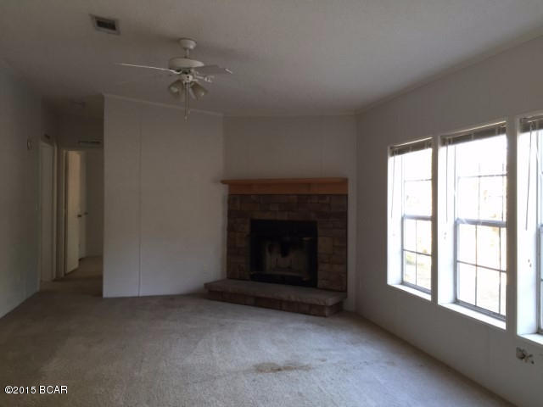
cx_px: 272
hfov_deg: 61.7
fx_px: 455
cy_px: 204
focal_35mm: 29
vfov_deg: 48.2
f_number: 2.2
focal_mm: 4.15
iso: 64
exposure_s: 1/30
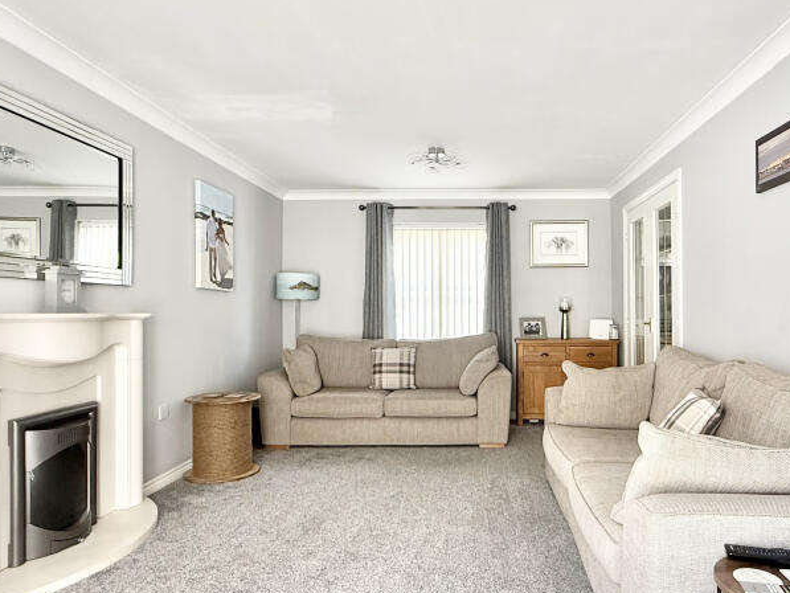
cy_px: 312
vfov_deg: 56.8
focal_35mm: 24
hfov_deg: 70.9
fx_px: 548
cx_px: 468
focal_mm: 2.22
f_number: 2.2
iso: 160
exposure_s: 1/99
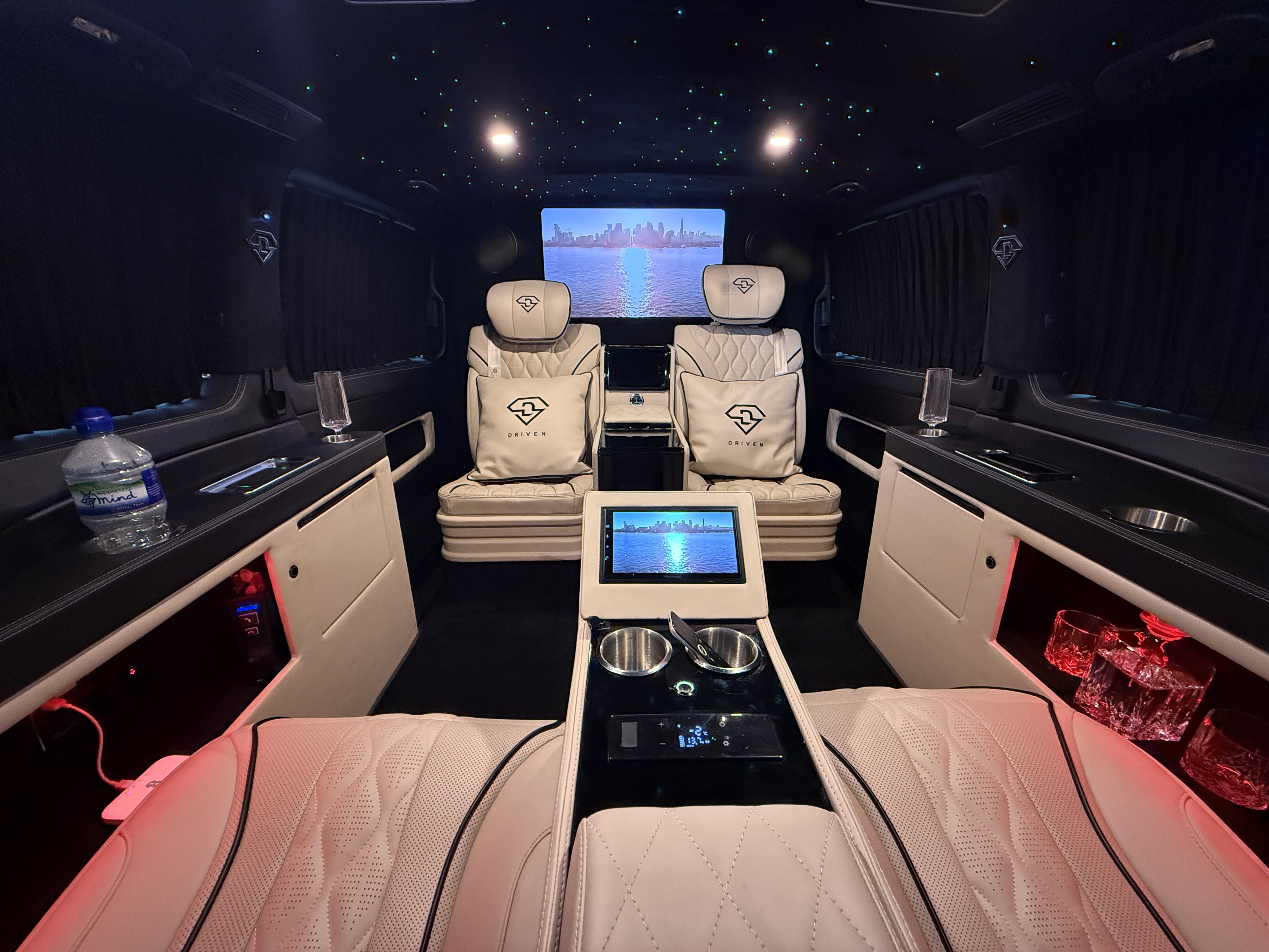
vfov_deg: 85.7
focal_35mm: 14
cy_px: 476
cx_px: 634
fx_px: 513
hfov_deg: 102.1
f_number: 2.2
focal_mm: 2.22
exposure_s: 1/60
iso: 1000
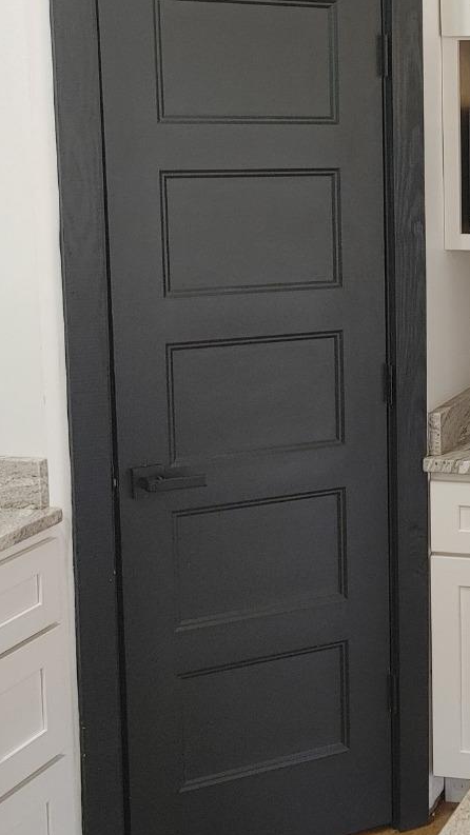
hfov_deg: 16.5
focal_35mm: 68
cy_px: 335
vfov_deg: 30.9
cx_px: 652
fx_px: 1507
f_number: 1.8
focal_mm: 5.58
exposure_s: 1/40
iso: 100
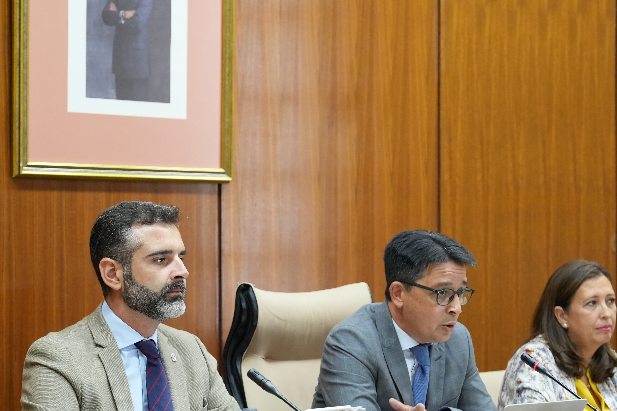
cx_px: 237
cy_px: 264
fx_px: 2005
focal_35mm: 117
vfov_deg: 11.7
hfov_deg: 17.5
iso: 2500
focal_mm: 60
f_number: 2.8
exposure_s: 1/320
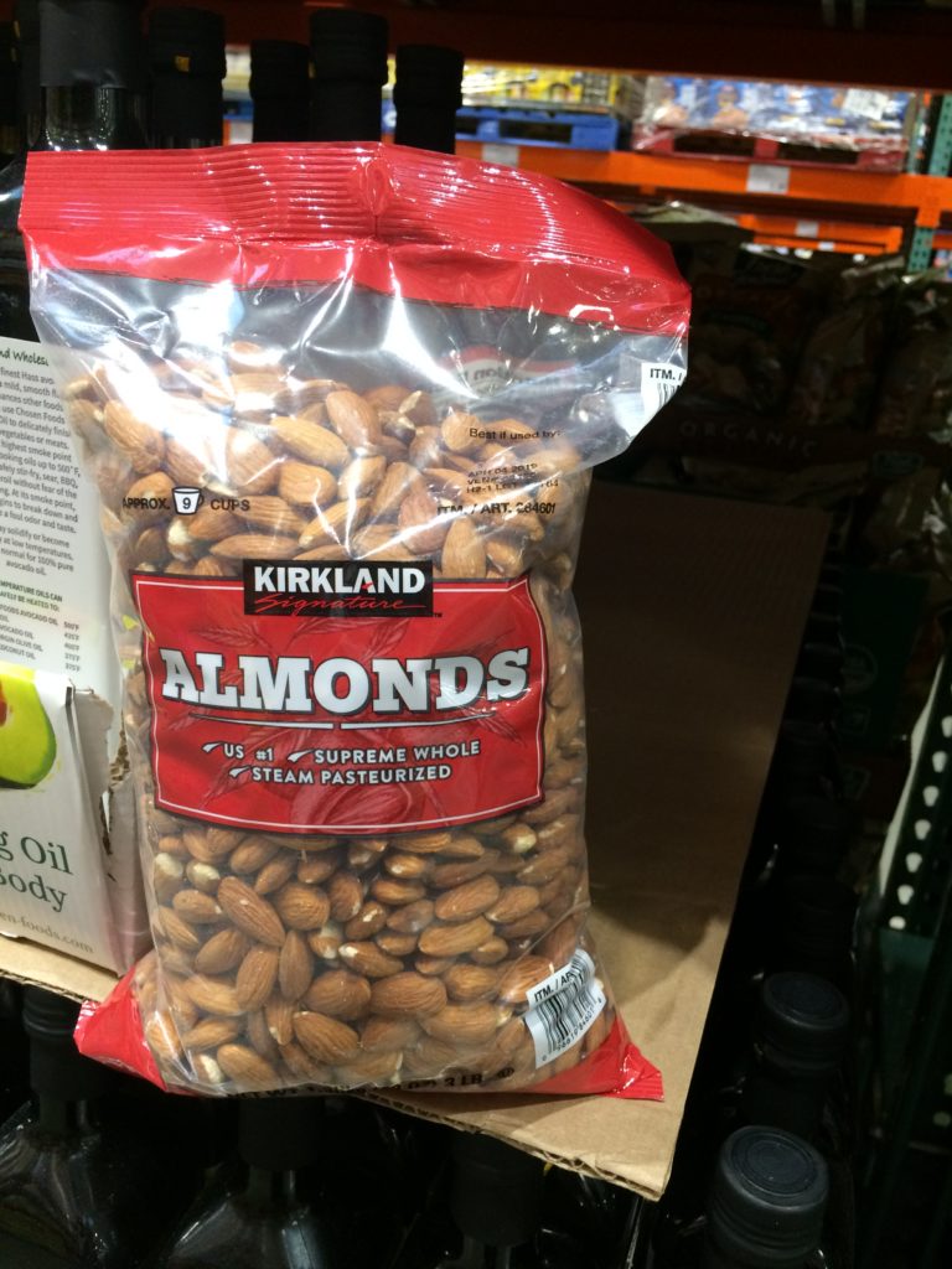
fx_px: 1063
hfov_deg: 48.2
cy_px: 634
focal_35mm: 29
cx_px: 476
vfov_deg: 61.7
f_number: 2.2
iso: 160
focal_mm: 4.15
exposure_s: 1/30
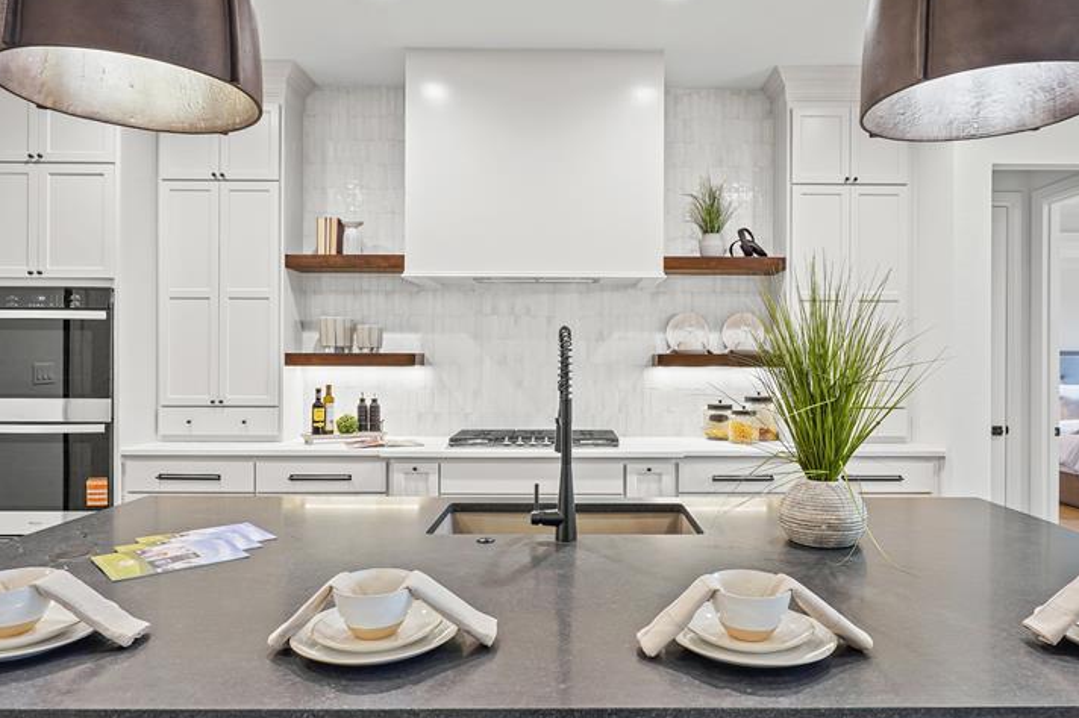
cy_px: 376
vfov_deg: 55.0
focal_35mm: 23
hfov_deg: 76.1
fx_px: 689
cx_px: 558
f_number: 9
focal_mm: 16
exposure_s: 1
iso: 160
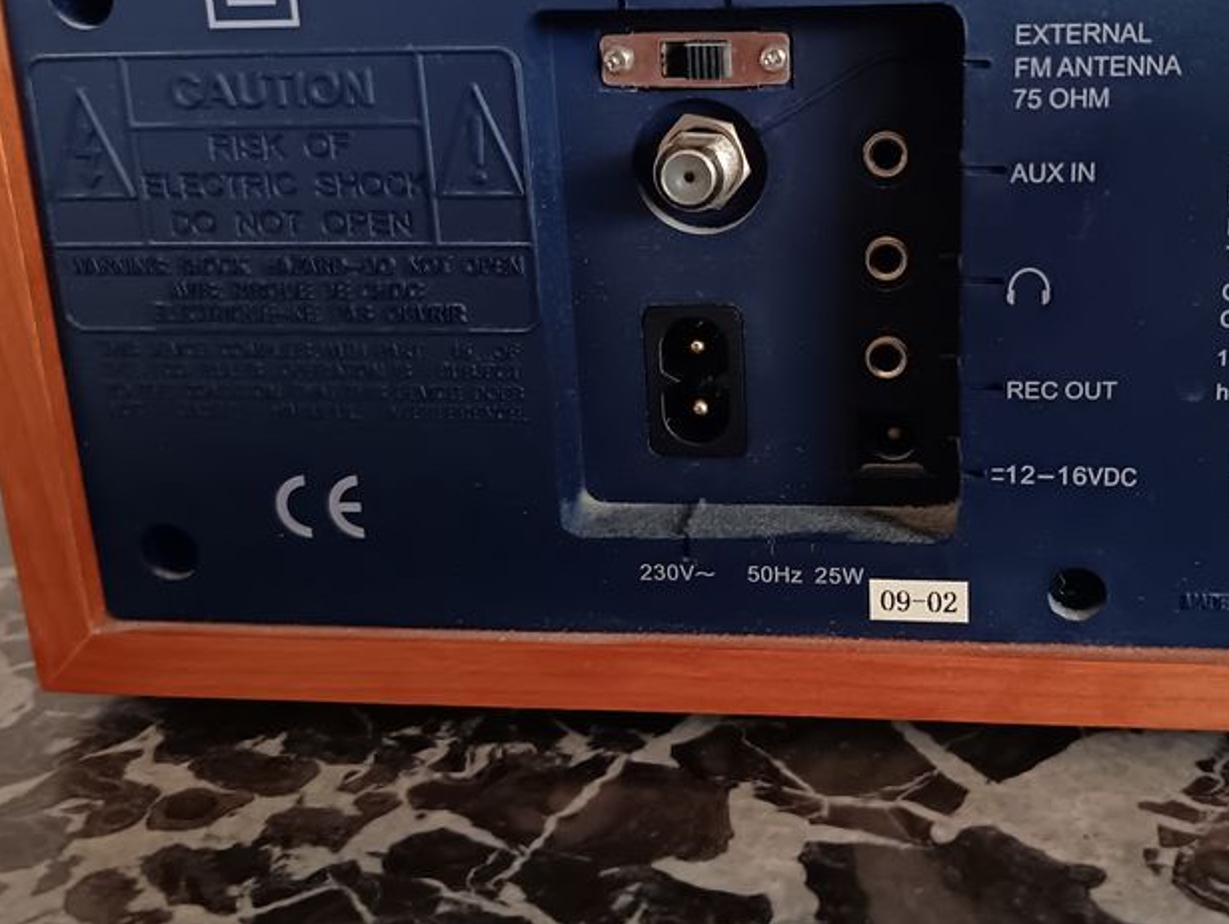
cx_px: 803
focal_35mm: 39
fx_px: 1385
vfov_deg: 36.6
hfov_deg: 47.2
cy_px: 336
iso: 5562
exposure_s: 1/16.7
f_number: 1.75
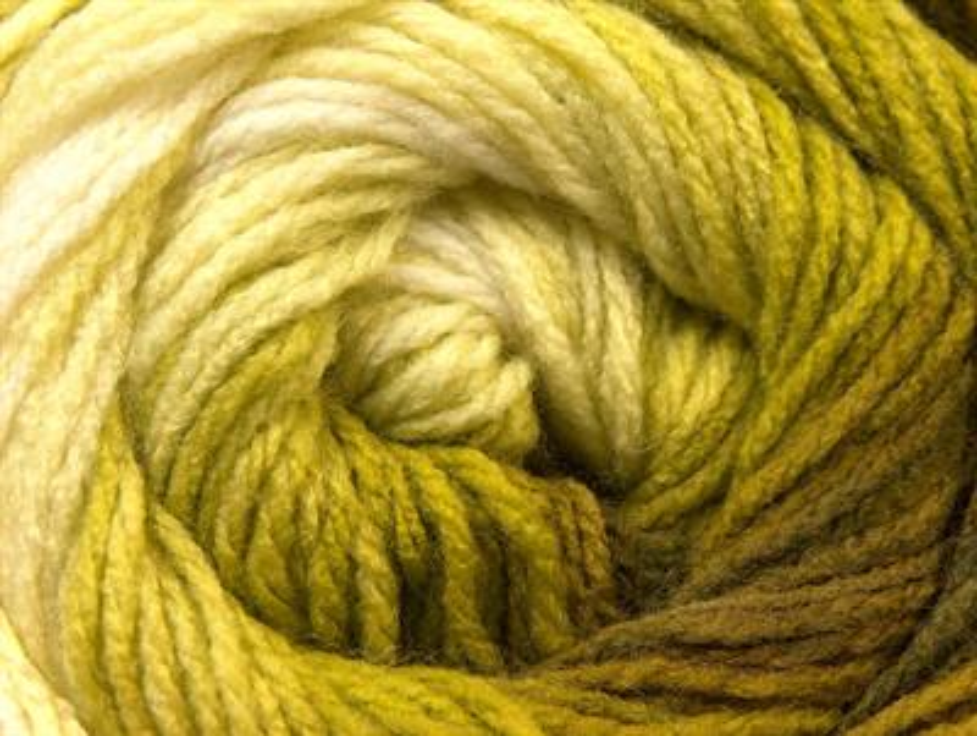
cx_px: 488
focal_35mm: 72
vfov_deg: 20.5
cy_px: 368
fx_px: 2035
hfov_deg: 27.0
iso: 200
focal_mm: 14.73
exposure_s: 1/33.2
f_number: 2.9
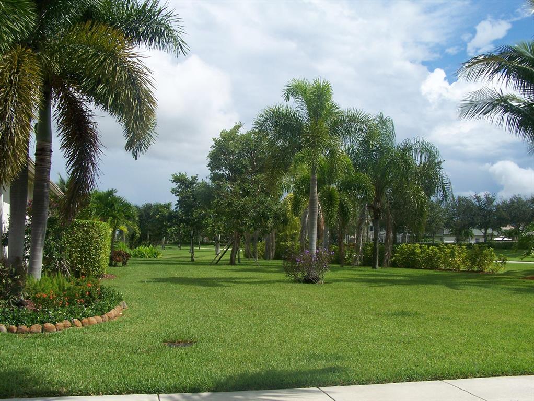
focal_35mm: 38
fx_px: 587
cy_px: 200
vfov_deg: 37.8
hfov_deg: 48.9
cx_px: 267
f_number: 5.6
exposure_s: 1/500
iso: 80
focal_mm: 6.3
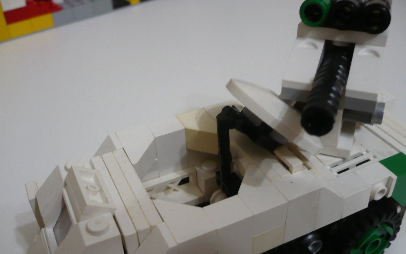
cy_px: 151
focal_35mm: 38
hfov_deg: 51.5
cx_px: 205
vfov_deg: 33.5
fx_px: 421
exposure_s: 1/15
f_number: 2.8
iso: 200
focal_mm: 5.8
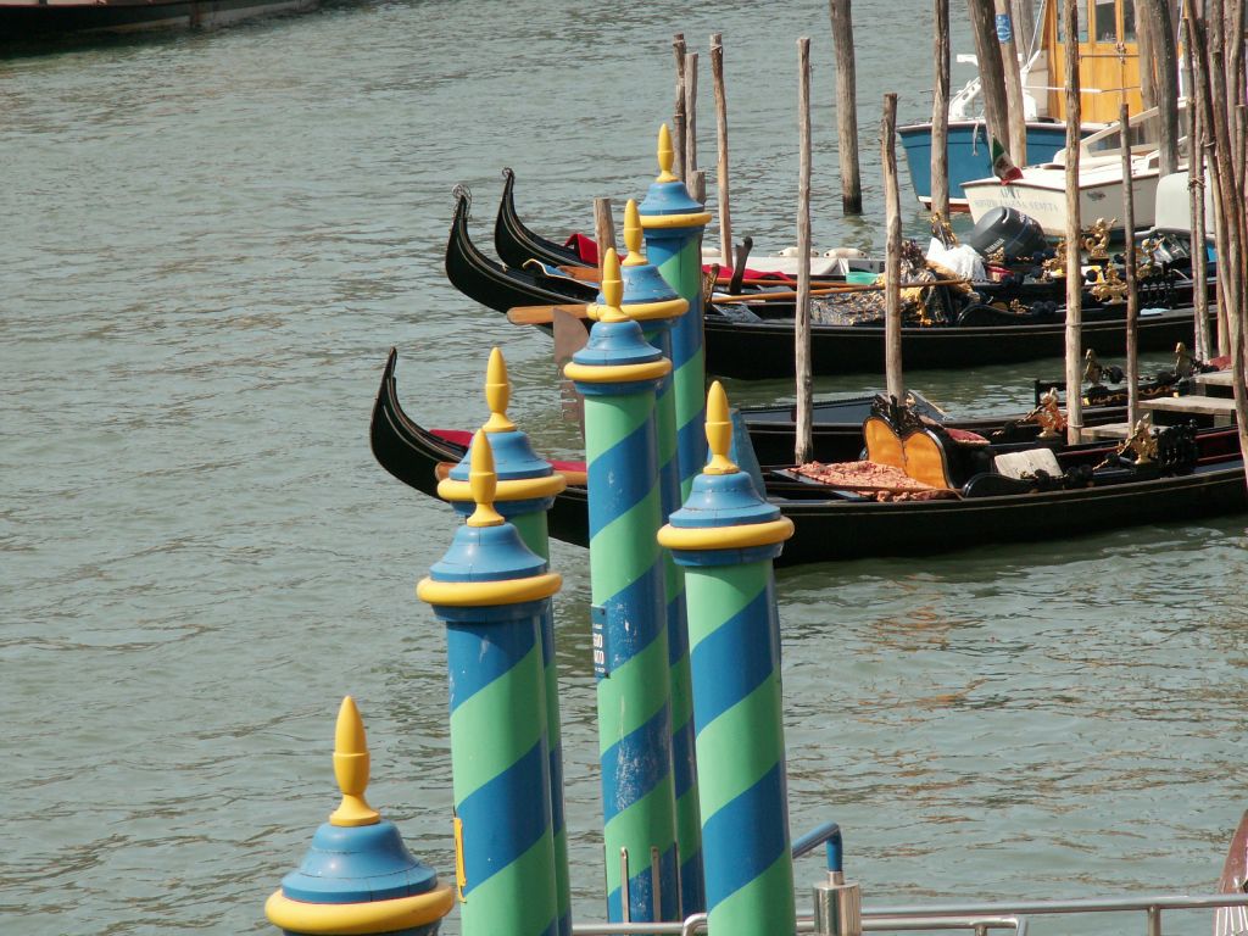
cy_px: 468
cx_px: 624
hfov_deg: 10.3
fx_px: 6922
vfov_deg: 7.7
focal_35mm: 192
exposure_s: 1/320
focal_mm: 31.46
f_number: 5
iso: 50
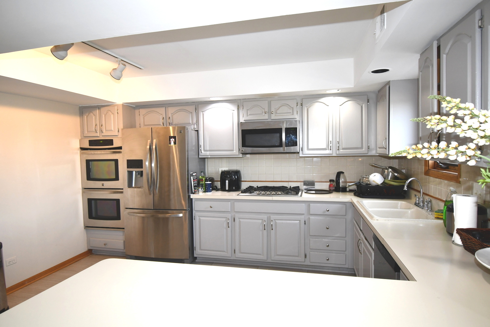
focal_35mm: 21
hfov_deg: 81.2
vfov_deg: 59.5
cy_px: 164
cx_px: 245
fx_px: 286
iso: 500
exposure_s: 1/60
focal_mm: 14
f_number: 5
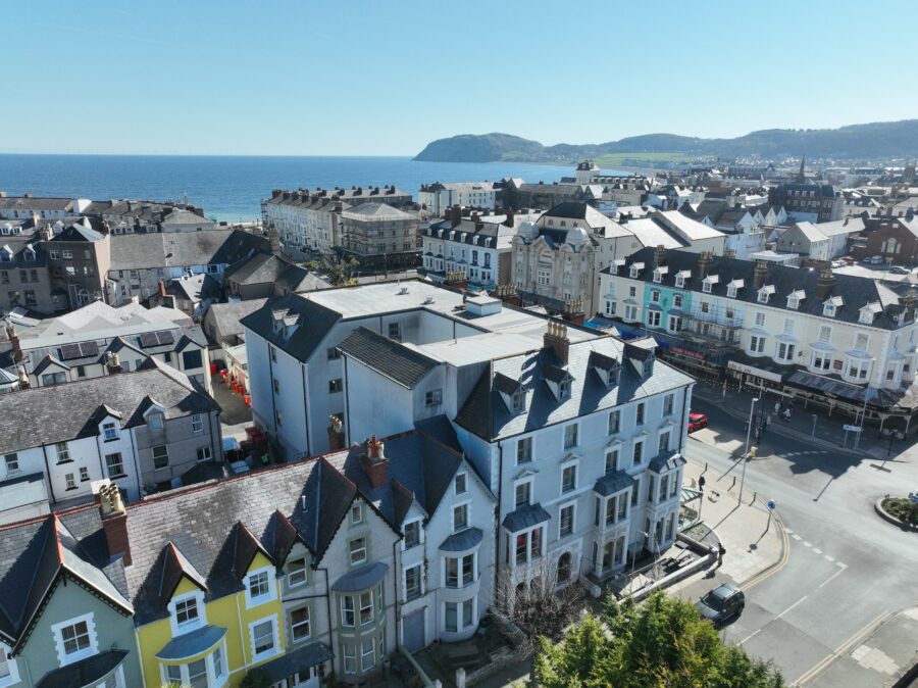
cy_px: 344
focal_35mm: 24
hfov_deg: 71.6
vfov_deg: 56.8
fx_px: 636
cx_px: 459
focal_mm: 12.29
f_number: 4
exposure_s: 1/2000
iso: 110
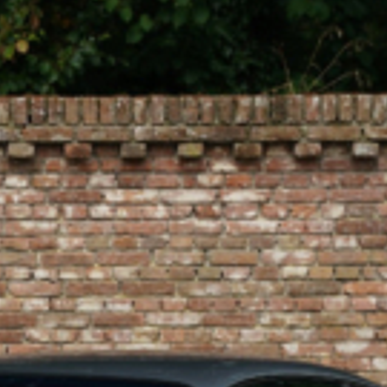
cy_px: 530
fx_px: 2636
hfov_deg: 8.3
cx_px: -97
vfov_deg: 8.3
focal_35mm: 208
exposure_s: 1/160
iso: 100
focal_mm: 55.1
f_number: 5.6
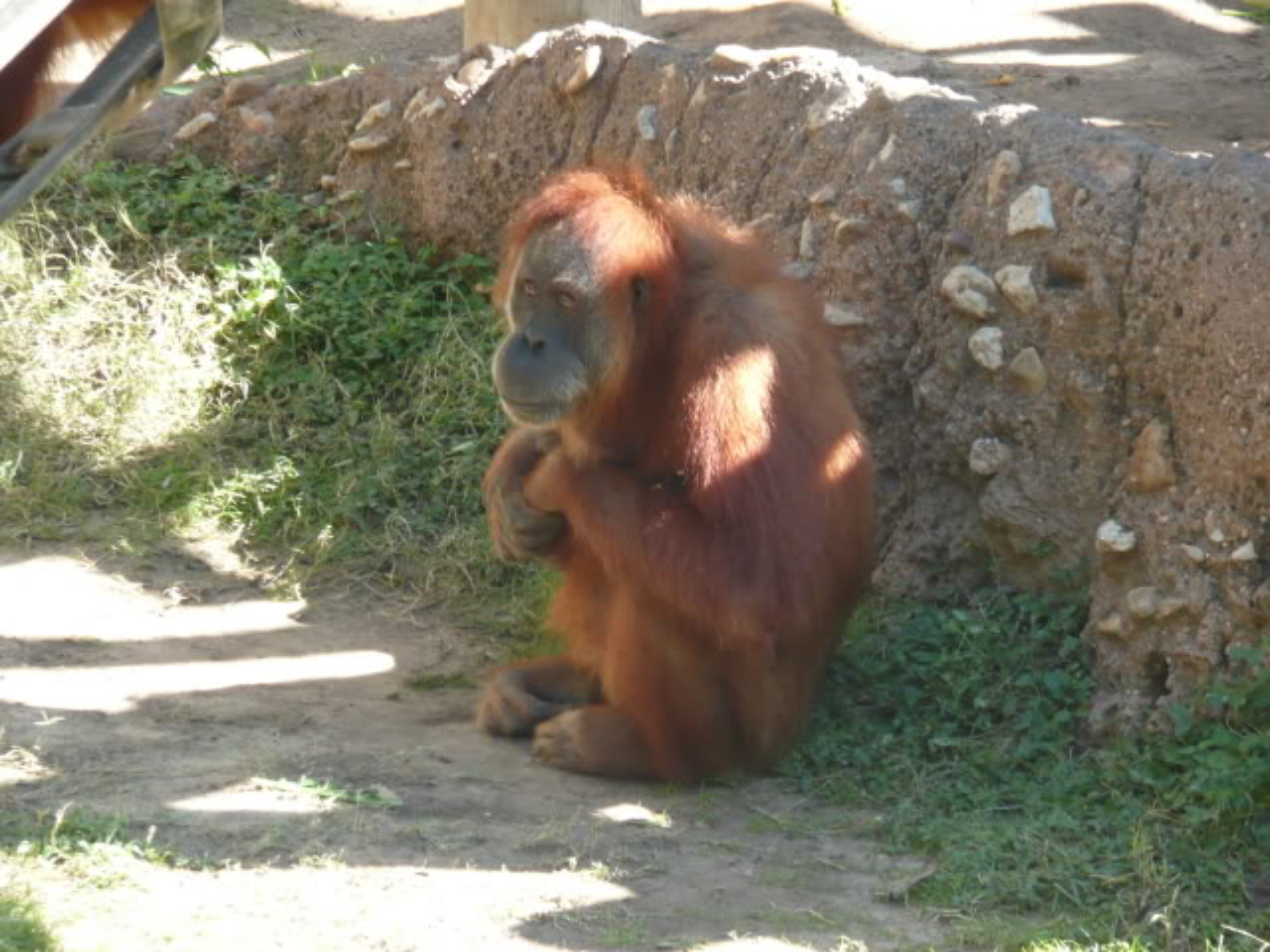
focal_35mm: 280
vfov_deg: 5.3
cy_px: 476
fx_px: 10273
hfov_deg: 7.1
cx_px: 635
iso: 200
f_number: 4.9
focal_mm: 46
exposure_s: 1/80
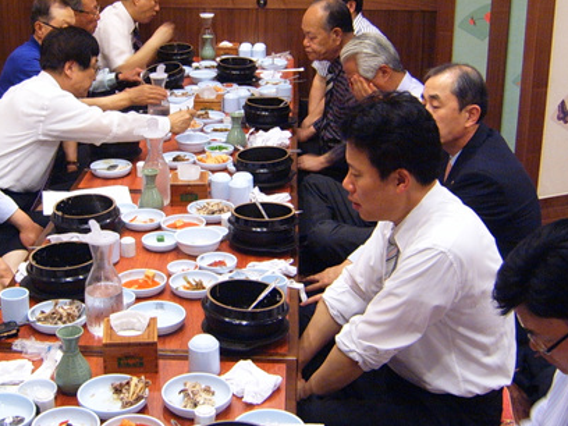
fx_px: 952
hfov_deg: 33.0
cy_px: 192
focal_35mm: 58
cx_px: 196
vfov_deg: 25.2
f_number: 2.9
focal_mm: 6.2
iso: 141
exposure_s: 1/8
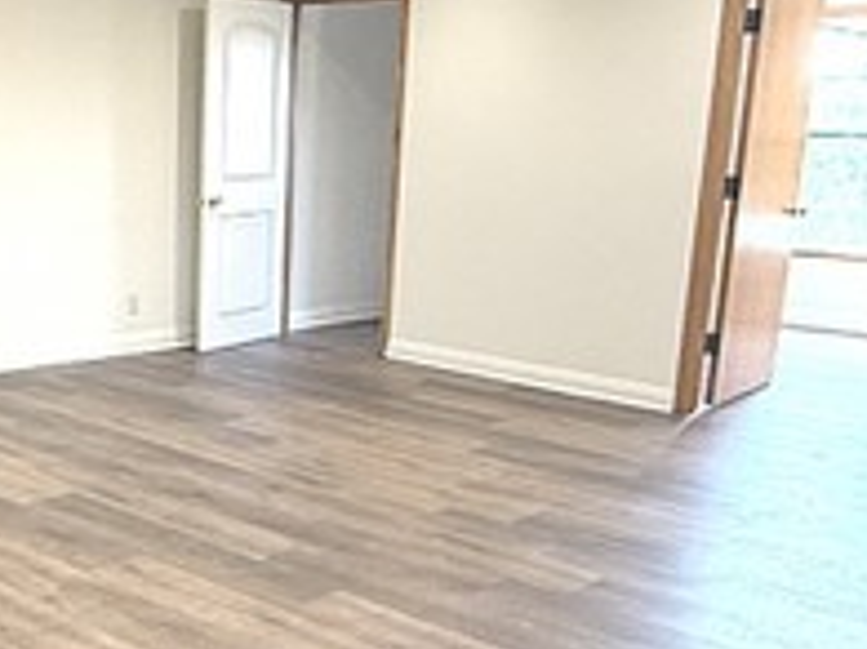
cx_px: 178
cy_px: 413
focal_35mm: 46
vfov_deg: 31.3
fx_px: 1151
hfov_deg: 39.7
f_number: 2.2
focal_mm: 2.22
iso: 400
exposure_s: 1/120
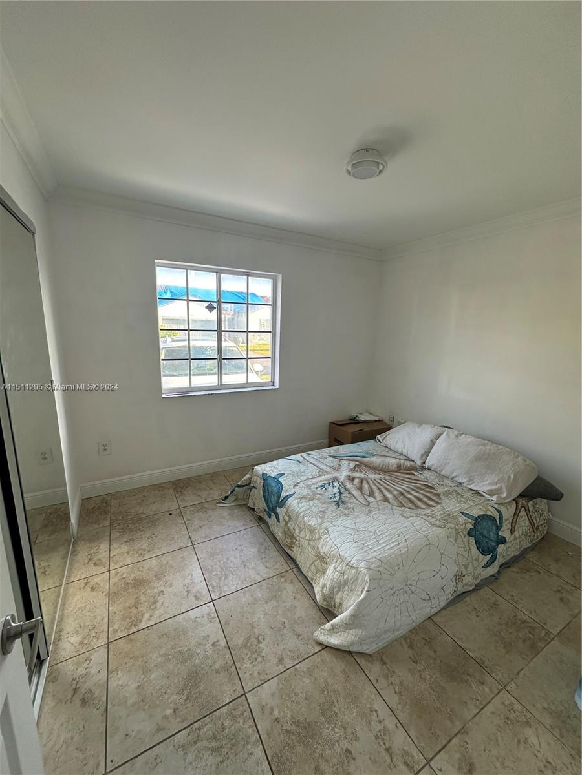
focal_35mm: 14
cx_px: 291
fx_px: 314
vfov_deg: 102.1
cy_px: 388
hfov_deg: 85.7
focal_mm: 2.22
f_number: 2.2
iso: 64
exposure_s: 1/99
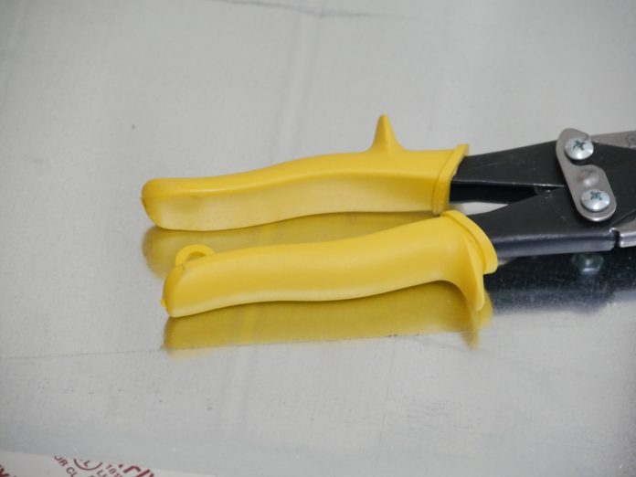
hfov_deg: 10.2
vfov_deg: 7.7
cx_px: 318
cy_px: 238
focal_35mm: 194
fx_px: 3564
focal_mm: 97
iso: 3200
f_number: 5.4
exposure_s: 1/50
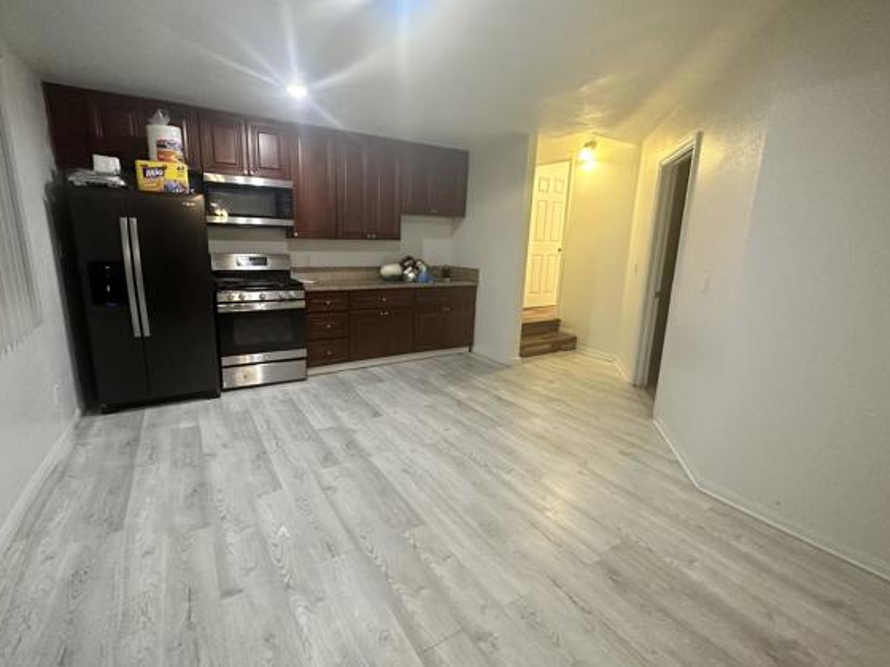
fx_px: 411
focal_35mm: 16
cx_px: 412
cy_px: 327
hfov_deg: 94.3
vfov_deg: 78.1
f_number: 2.2
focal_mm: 2.22
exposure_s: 1/60
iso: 400
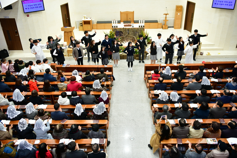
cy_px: 79
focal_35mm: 35
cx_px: 118
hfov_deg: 54.4
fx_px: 230
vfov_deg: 37.8
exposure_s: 1/100
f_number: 3.5
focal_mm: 35
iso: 800
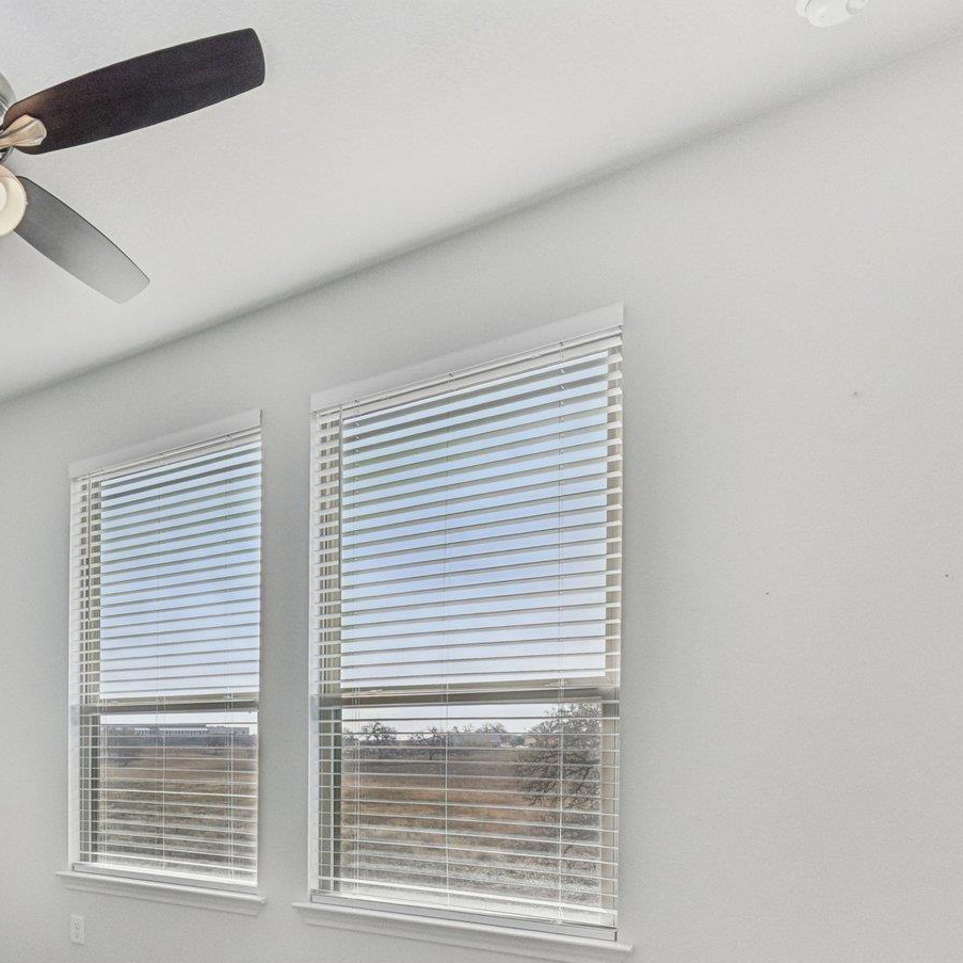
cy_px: 727
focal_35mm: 27
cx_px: 36
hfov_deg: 49.9
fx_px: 850
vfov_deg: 56.1
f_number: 8
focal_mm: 14
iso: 800
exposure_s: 1/800
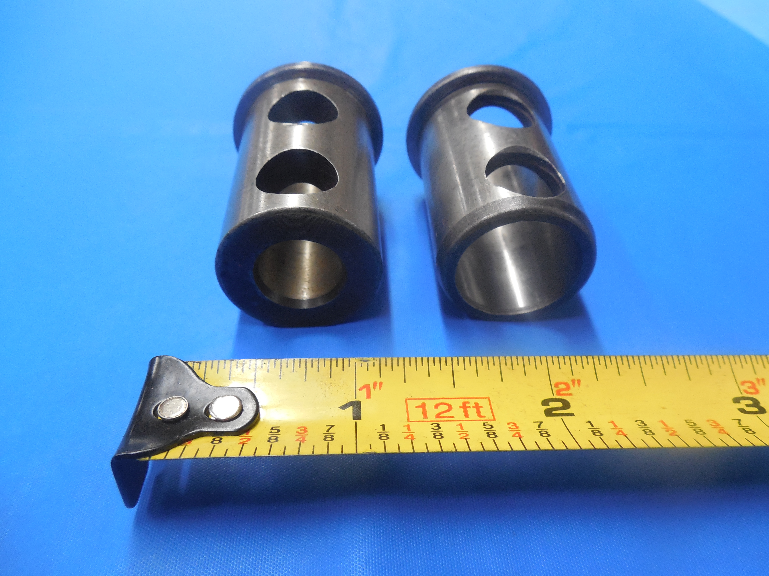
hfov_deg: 69.4
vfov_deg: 54.9
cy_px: 288
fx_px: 555
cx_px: 384
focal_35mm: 25
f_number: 3.3
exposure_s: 1/30
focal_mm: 4.5
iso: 360
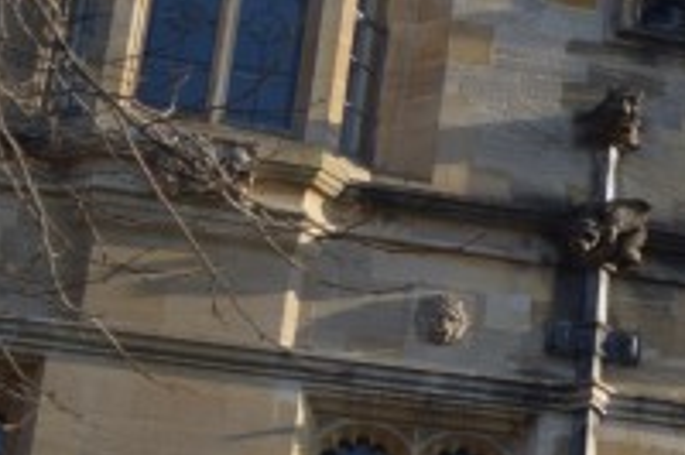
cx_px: 1500
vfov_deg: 9.9
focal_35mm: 138
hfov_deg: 12.5
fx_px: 2624
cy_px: 339
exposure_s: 1/1600
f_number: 3.5
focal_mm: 18
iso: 200
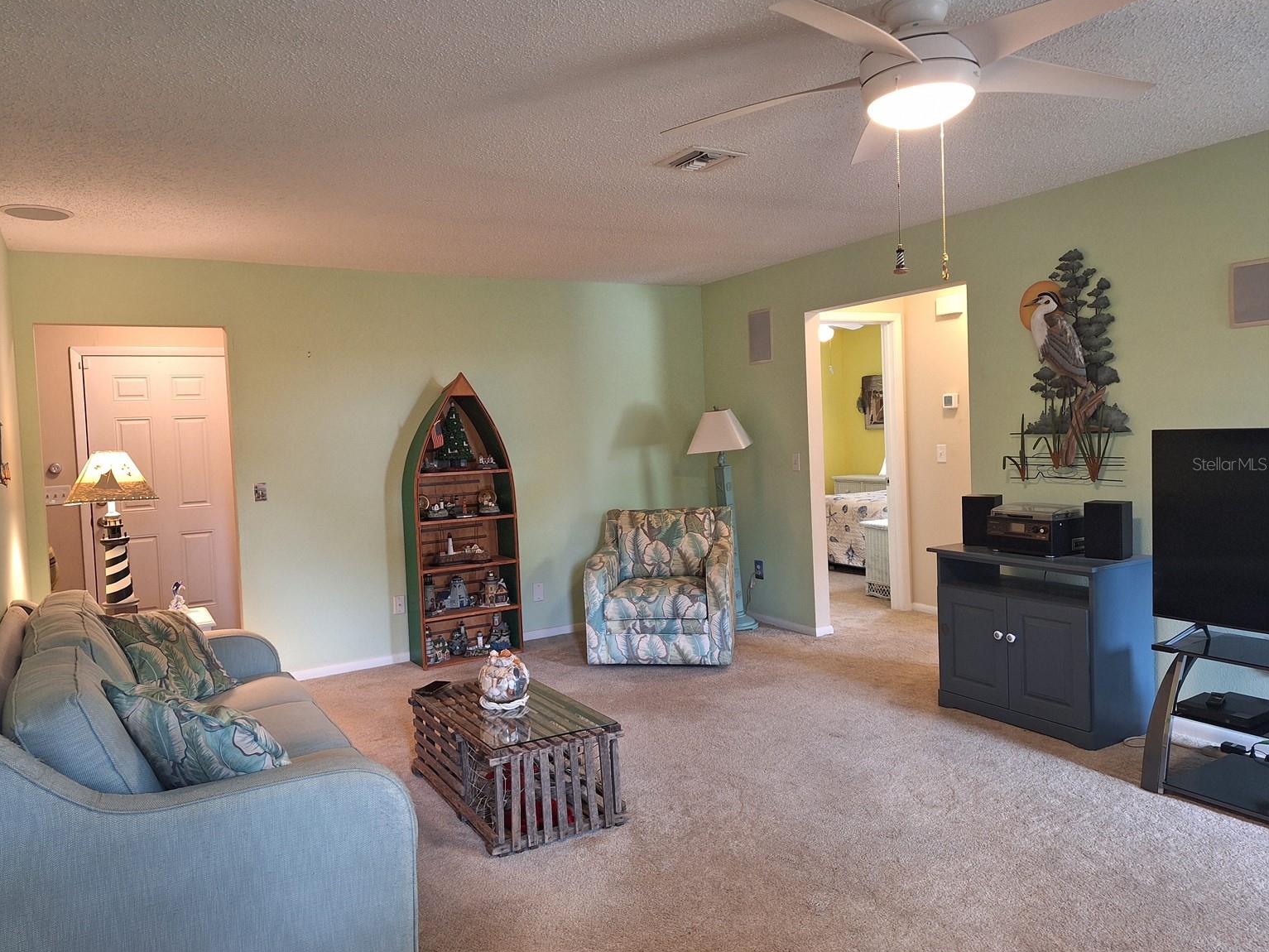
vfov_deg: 56.8
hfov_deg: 71.6
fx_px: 880
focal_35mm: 24
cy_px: 464
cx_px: 608
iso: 160
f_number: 1.8
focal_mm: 5.54
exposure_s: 1/40
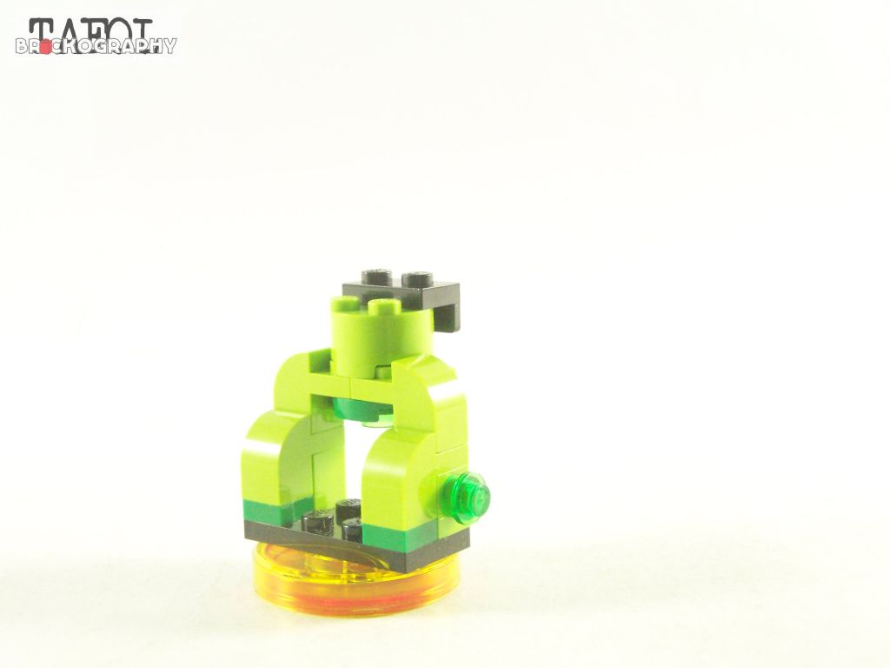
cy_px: 334
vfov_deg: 22.9
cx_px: 445
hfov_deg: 30.3
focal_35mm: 64
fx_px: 1645
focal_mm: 10.7
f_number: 3.2
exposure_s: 1/60
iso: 400
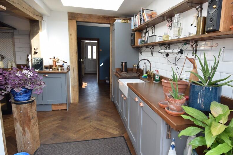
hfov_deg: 75.9
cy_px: 81
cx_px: 127
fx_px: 149
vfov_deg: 55.2
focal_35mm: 23
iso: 400
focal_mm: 12
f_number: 6.3
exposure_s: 1/160
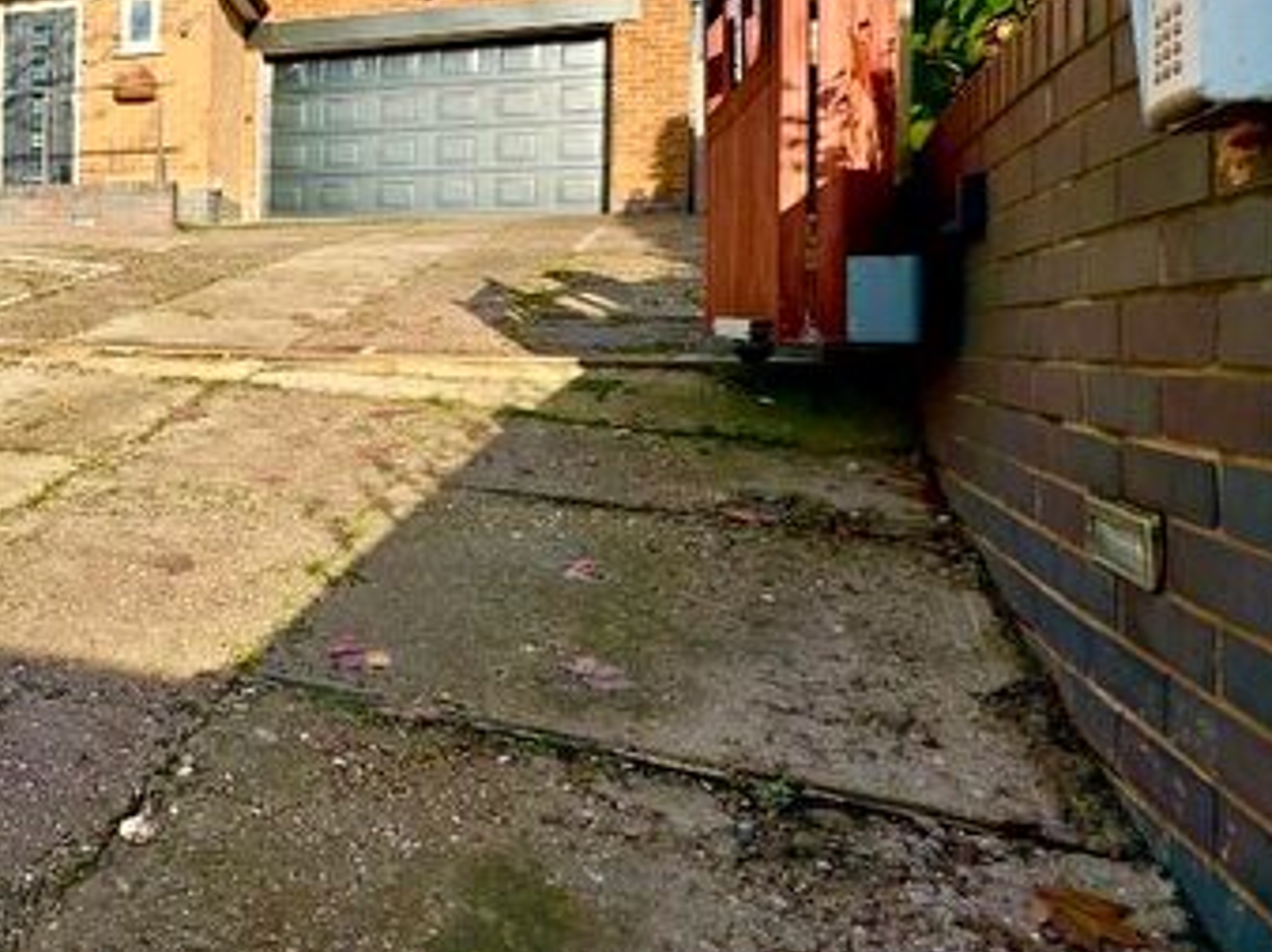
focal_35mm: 29
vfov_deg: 47.3
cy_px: 310
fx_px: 1065
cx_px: 105
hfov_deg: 53.3
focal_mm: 2.22
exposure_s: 1/1198
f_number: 2.2
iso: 40
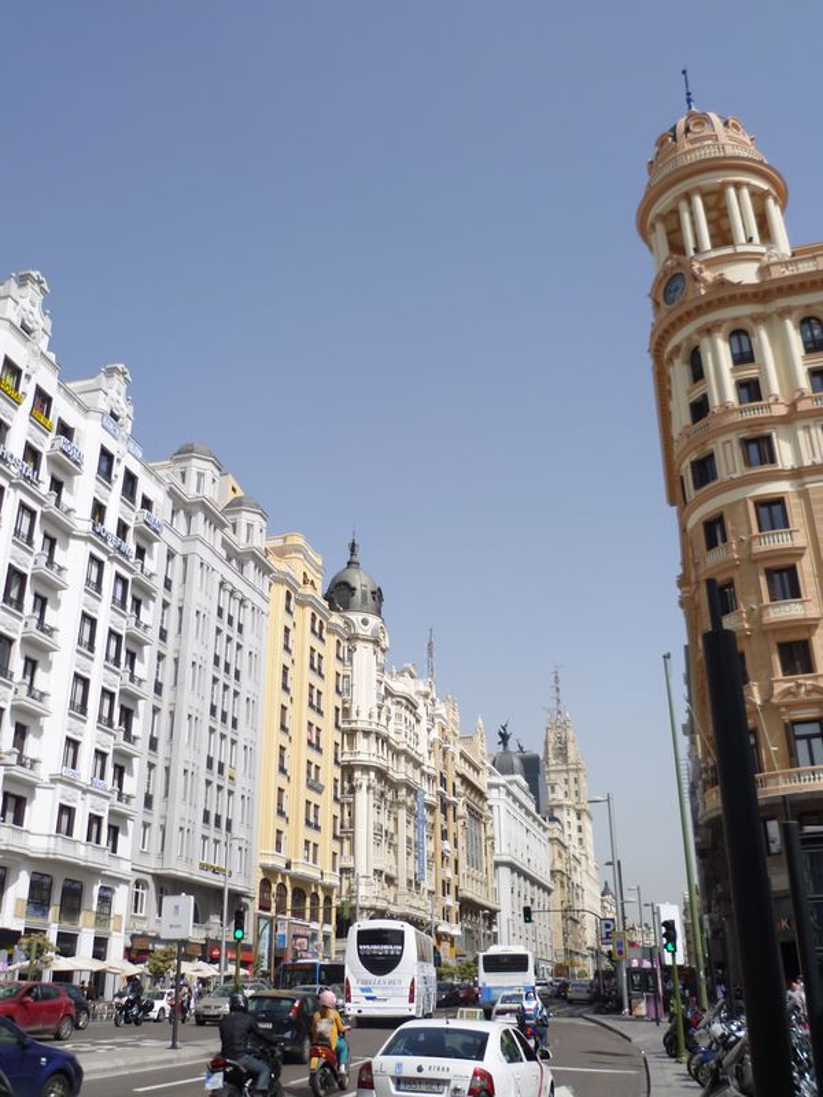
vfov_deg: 56.8
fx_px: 1014
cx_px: 412
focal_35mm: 32
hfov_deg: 44.2
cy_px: 548
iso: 80
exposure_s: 1/160
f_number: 9
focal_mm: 5.7
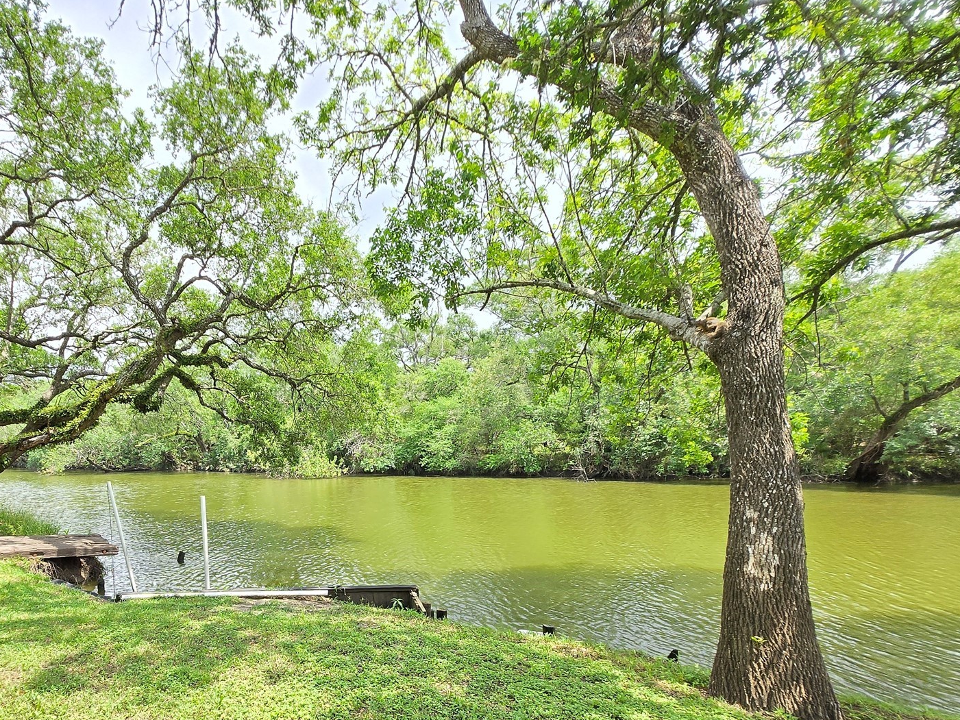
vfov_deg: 67.1
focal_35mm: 19
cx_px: 300
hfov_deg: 81.1
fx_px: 527
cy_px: 469
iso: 50
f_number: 2.2
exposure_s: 1/719
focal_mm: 1.7
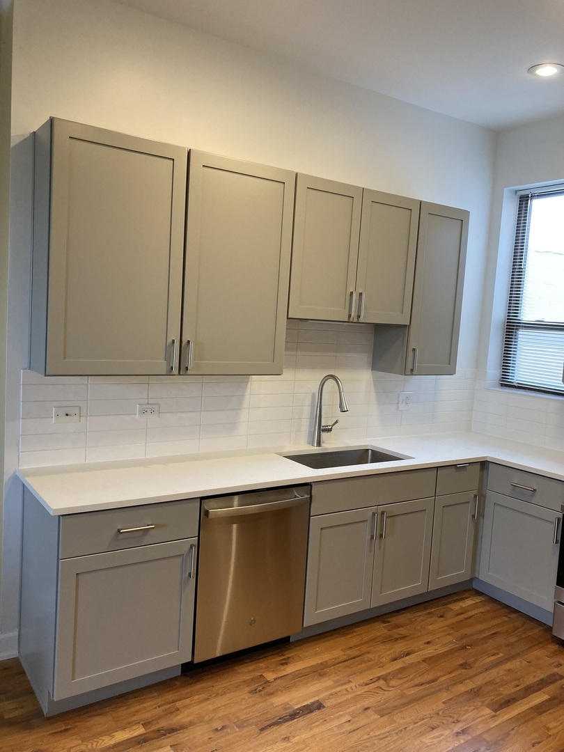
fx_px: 608
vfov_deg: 63.4
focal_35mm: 28
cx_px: 282
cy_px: 376
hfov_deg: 49.7
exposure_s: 1/60
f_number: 1.8
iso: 100
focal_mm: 3.99
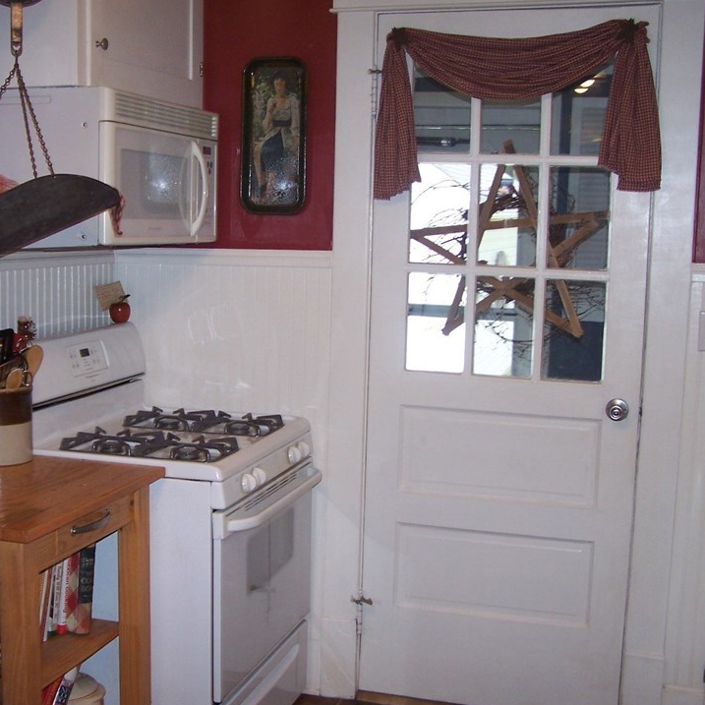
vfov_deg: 35.4
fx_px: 1106
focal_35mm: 48
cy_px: 363
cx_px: 302
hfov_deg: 35.3
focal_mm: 6.3
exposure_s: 1/60
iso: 140
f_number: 2.8
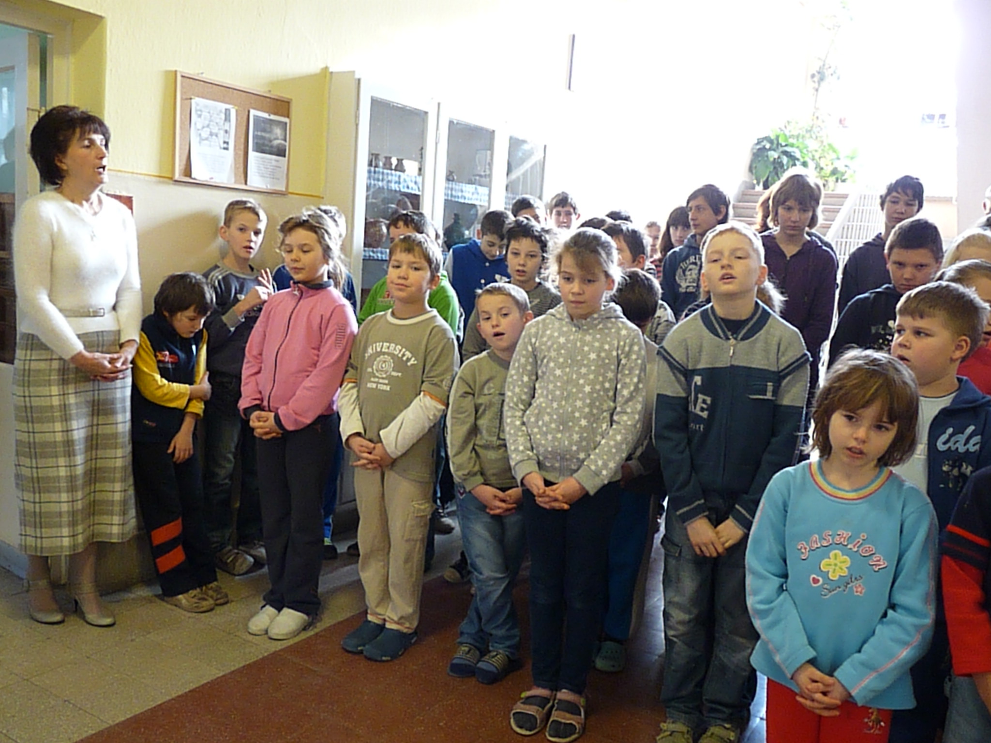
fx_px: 916
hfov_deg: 56.8
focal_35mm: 32
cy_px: 372
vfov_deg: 44.2
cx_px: 496
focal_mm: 5.6
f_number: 3
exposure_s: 1/40
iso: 800
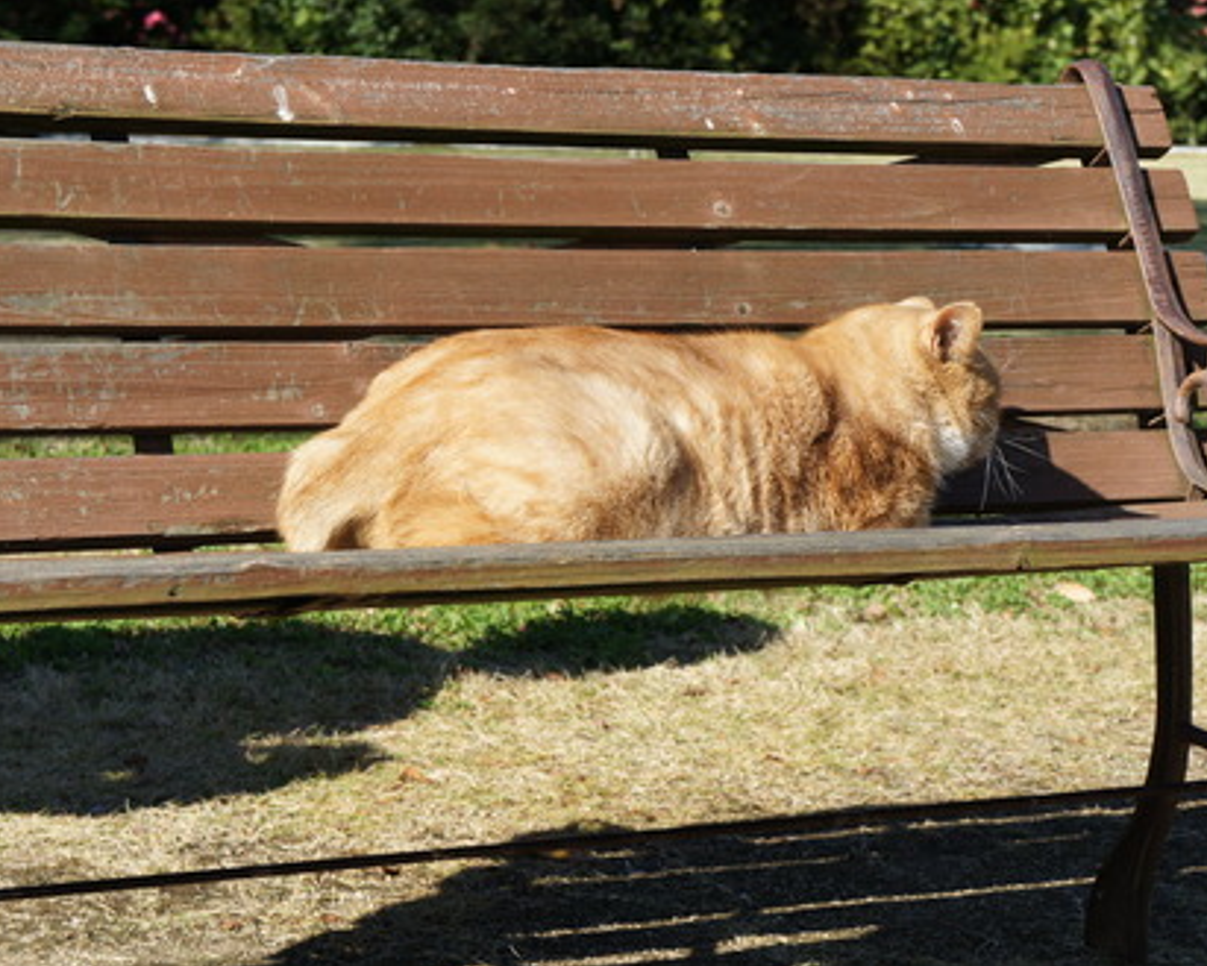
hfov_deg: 21.5
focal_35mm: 89
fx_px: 3180
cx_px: 708
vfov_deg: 17.3
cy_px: 484
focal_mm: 52
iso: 200
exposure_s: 1/250
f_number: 9
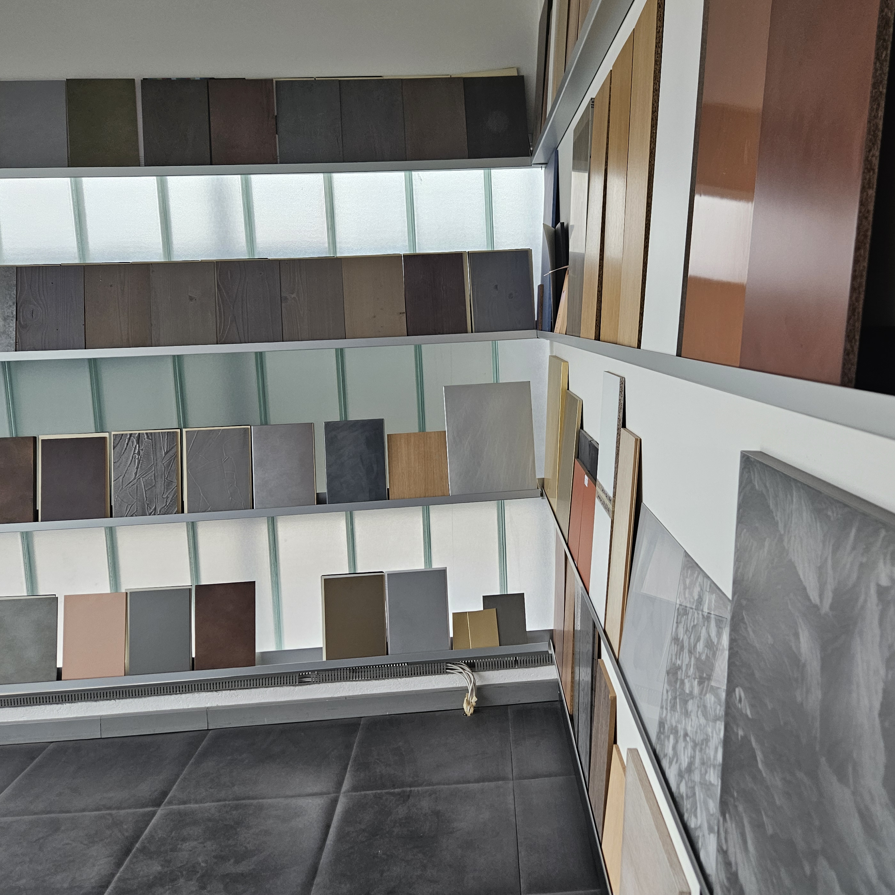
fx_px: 848
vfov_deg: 55.6
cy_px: 422
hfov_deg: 55.1
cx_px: 547
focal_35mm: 29
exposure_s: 1/180
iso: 160
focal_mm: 5.4
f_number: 1.8
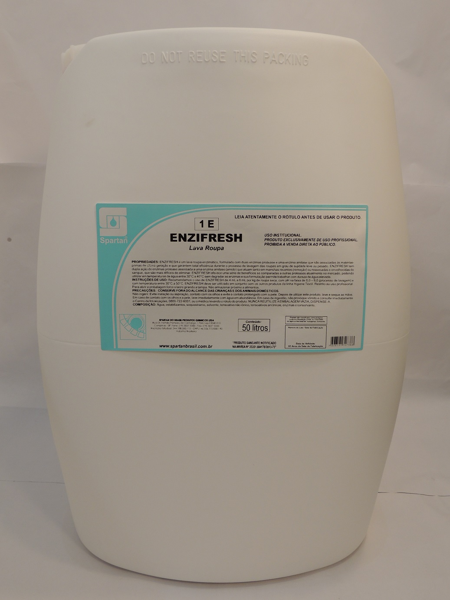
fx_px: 520
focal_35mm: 30
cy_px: 300
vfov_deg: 60.0
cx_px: 225
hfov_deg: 46.8
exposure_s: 1/30
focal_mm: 5.3
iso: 140
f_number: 3.1
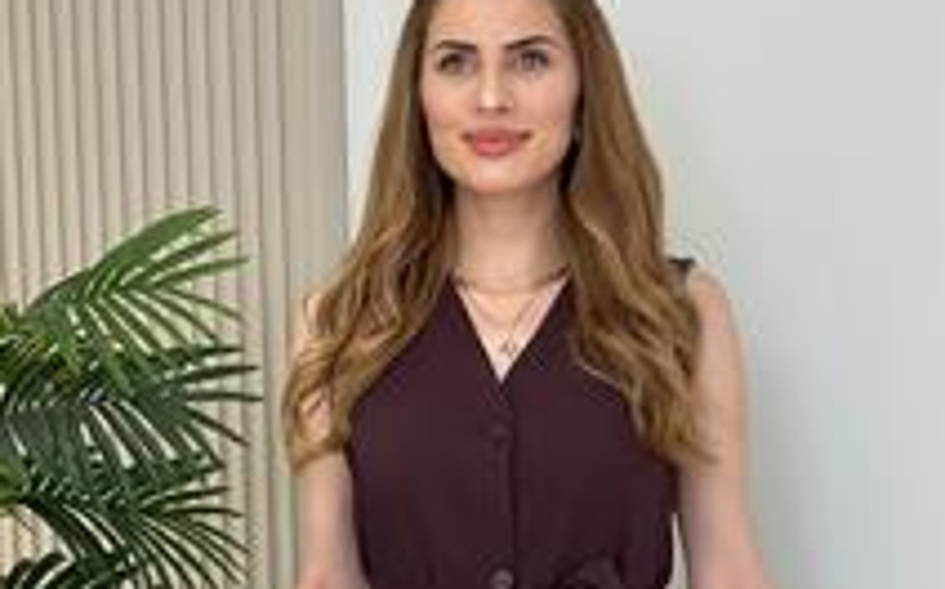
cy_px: 810
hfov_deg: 16.3
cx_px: 513
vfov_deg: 10.0
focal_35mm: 128
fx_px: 3293
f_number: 1.78
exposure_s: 1/245
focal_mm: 6.86
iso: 80
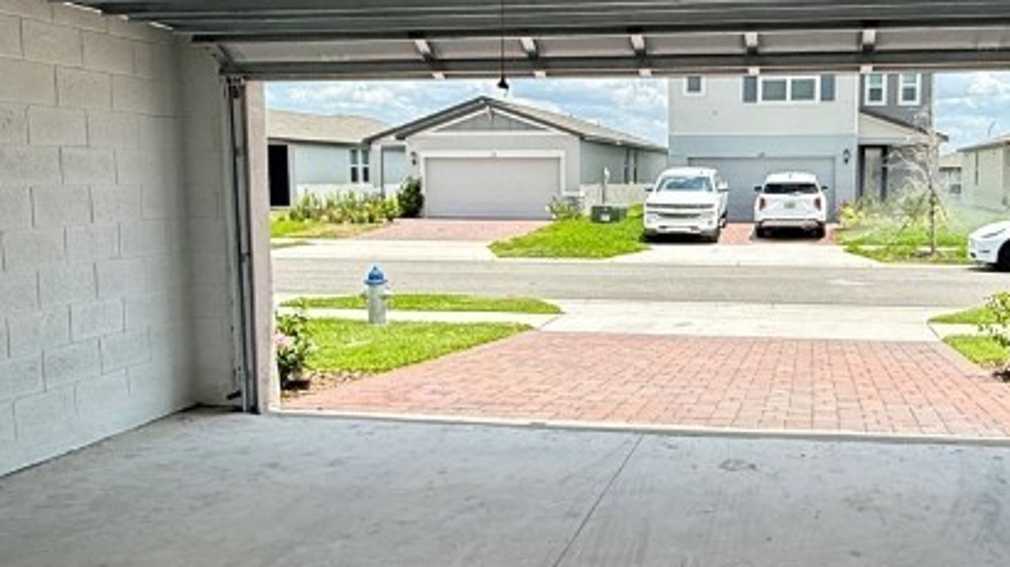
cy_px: 282
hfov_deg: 51.9
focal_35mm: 38
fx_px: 1017
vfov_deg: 31.2
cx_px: 664
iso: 50
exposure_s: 1/1534
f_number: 2.2
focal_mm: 2.22
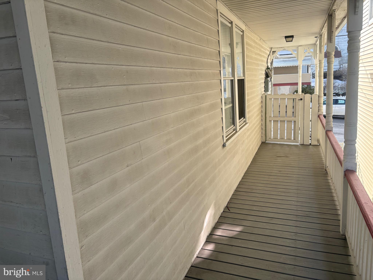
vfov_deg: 53.1
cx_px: 186
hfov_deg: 67.3
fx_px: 280
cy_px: 140
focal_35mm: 26
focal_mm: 5.96
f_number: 1.6
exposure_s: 1/701
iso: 50
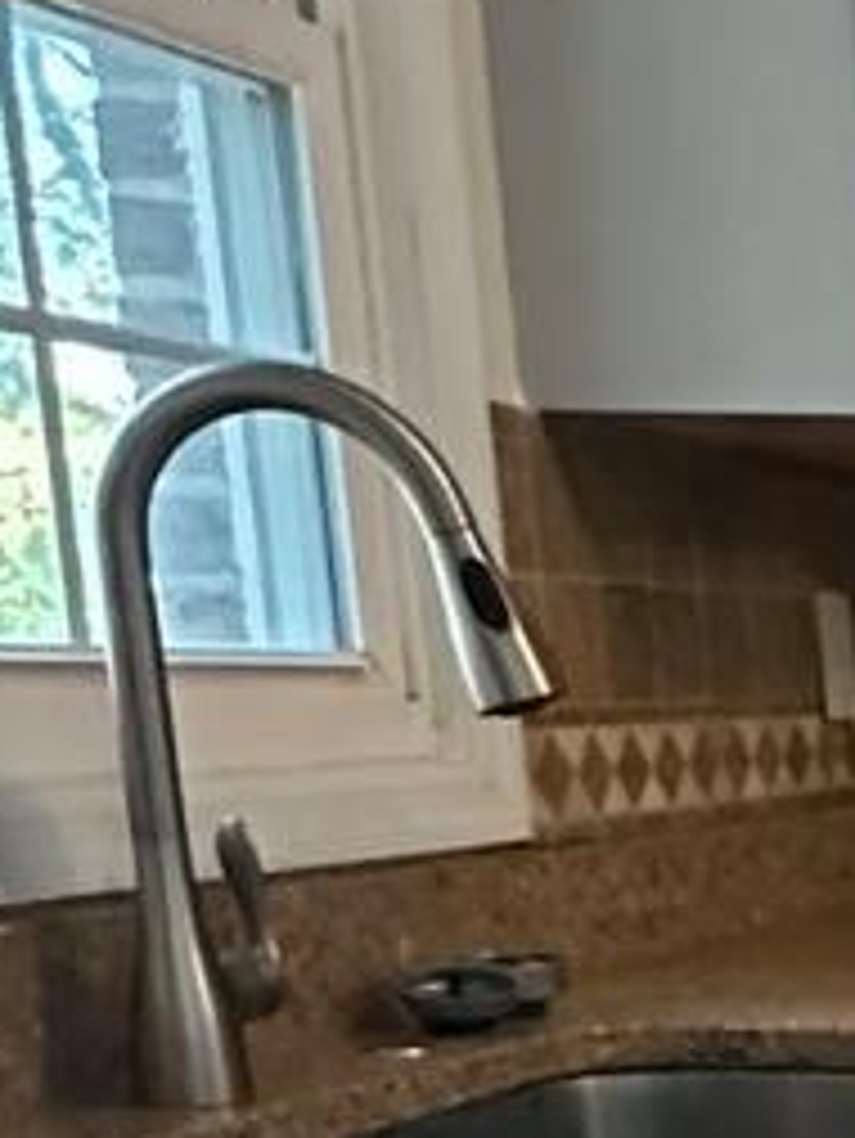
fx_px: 2797
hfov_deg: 13.7
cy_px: 1372
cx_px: 1912
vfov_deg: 21.4
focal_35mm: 85
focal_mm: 2.22
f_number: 2.2
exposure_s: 1/60
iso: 1250
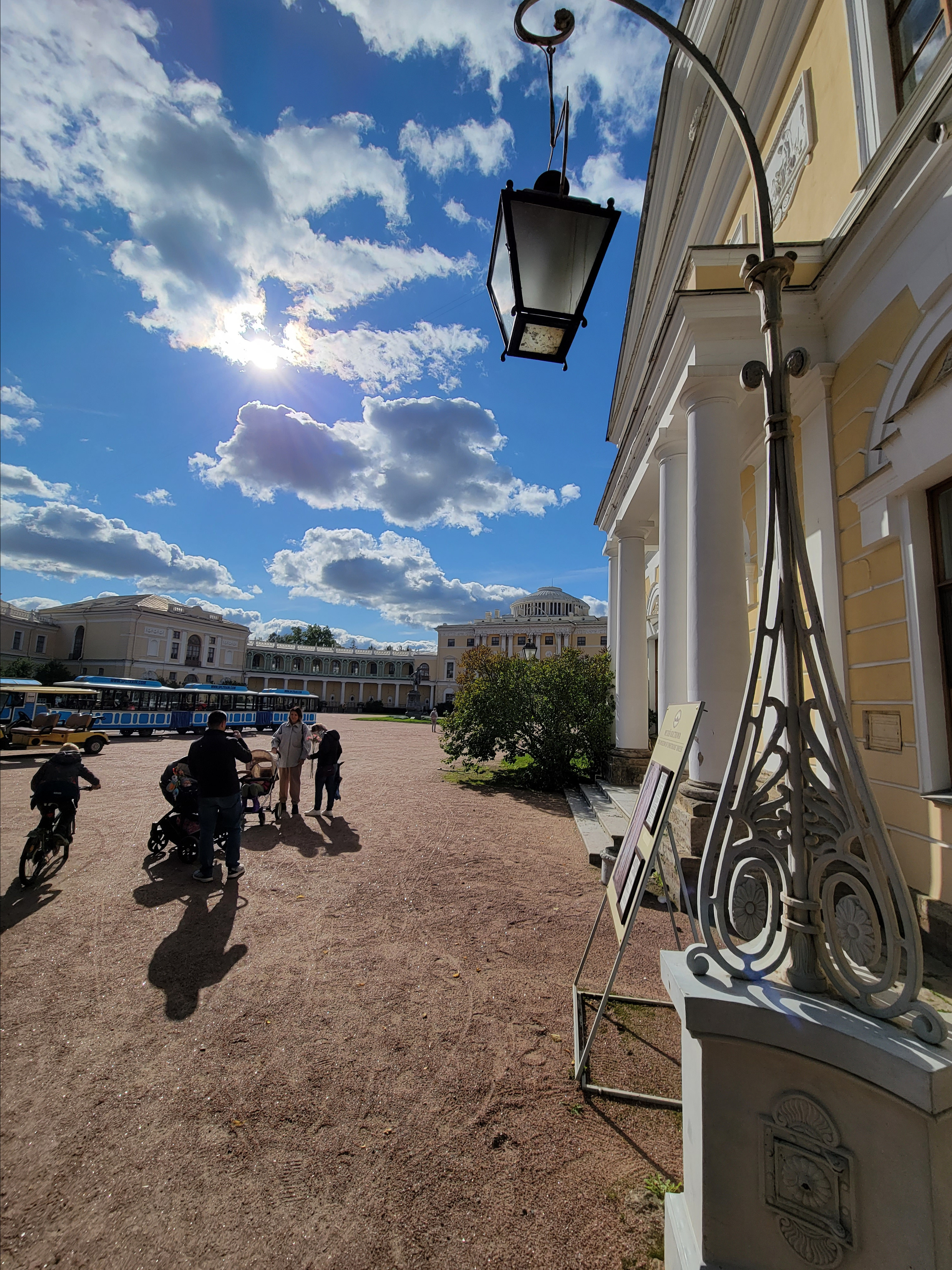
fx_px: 477
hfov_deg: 89.9
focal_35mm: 13
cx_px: 476
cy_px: 635
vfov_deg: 106.2
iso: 50
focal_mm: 2.2
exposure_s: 1/4432
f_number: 2.2
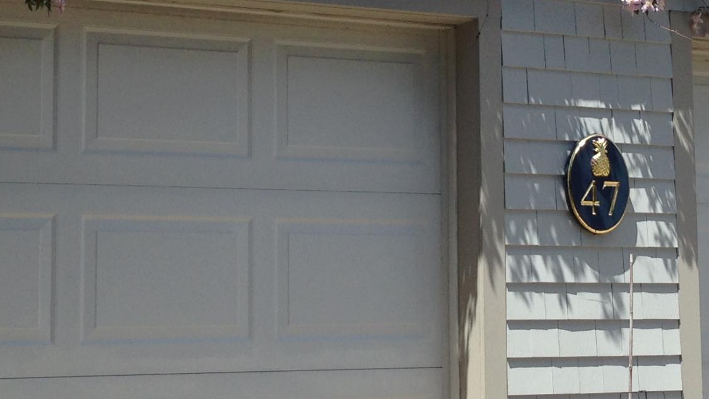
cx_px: 410
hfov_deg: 22.2
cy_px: 108
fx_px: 1805
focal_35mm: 96
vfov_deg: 12.6
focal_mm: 4.12
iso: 50
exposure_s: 1/1391
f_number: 2.4
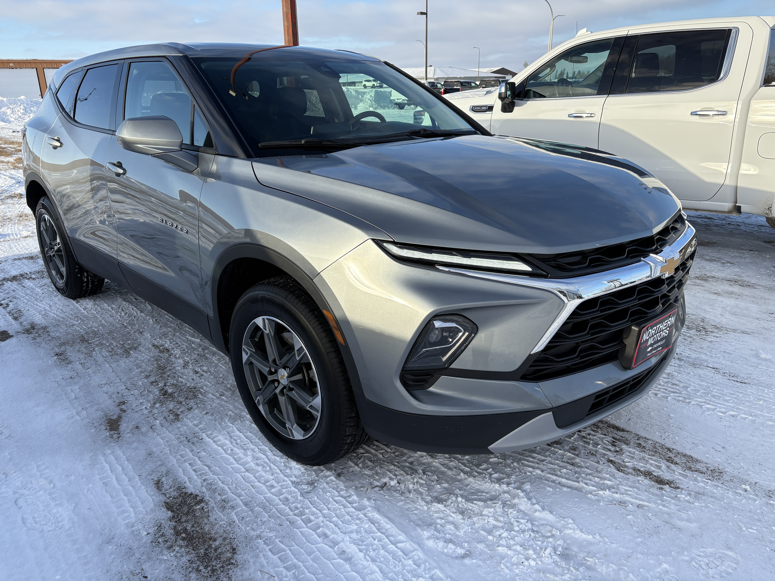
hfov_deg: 67.3
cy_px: 290
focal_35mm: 26
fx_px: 582
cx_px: 388
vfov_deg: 53.1
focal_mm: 5.96
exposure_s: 1/1751
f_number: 1.6
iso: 50
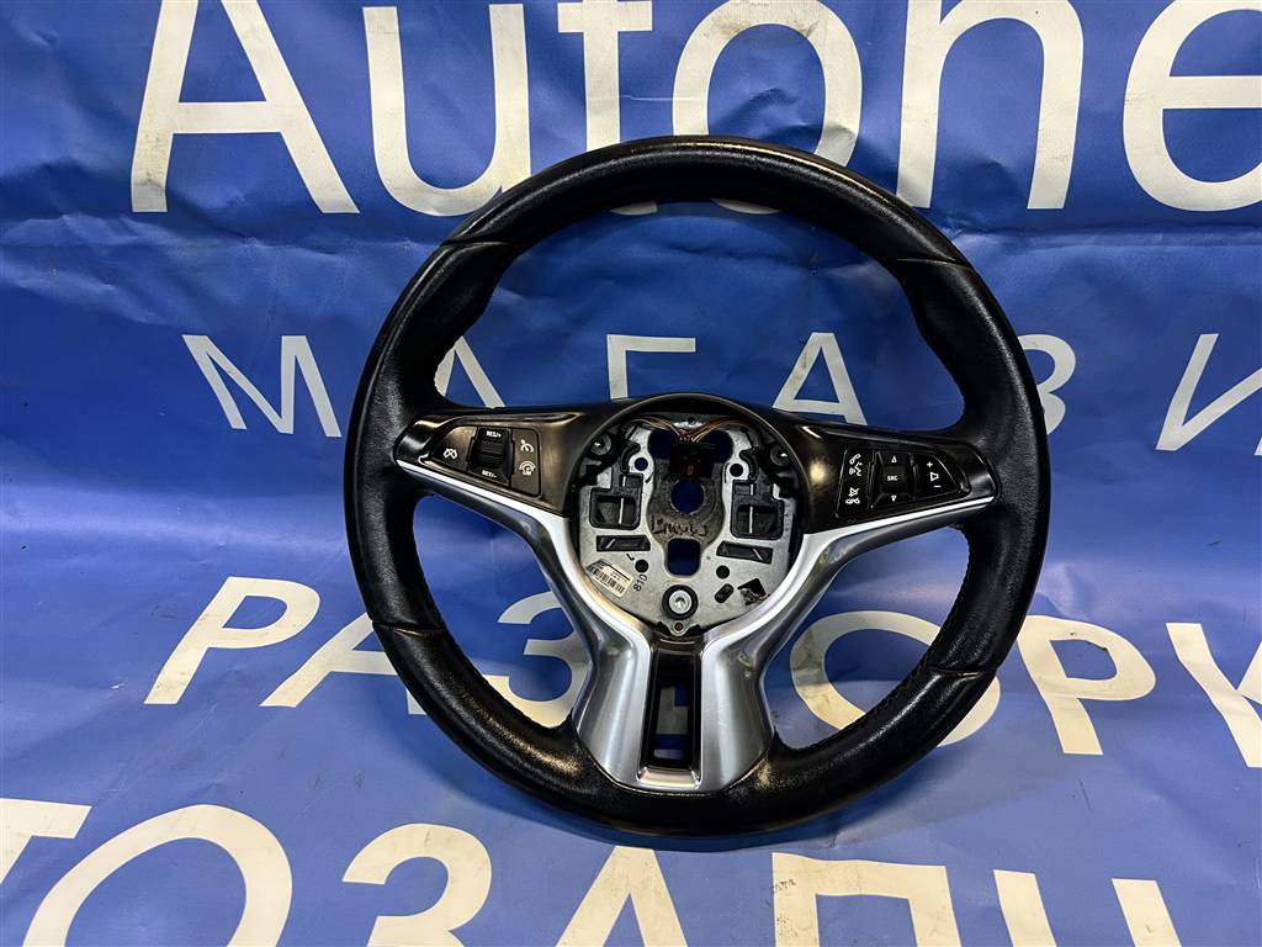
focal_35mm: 26
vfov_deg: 53.1
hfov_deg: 67.3
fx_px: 948
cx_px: 631
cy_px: 474
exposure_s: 1/50
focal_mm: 5.7
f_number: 1.5
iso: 160
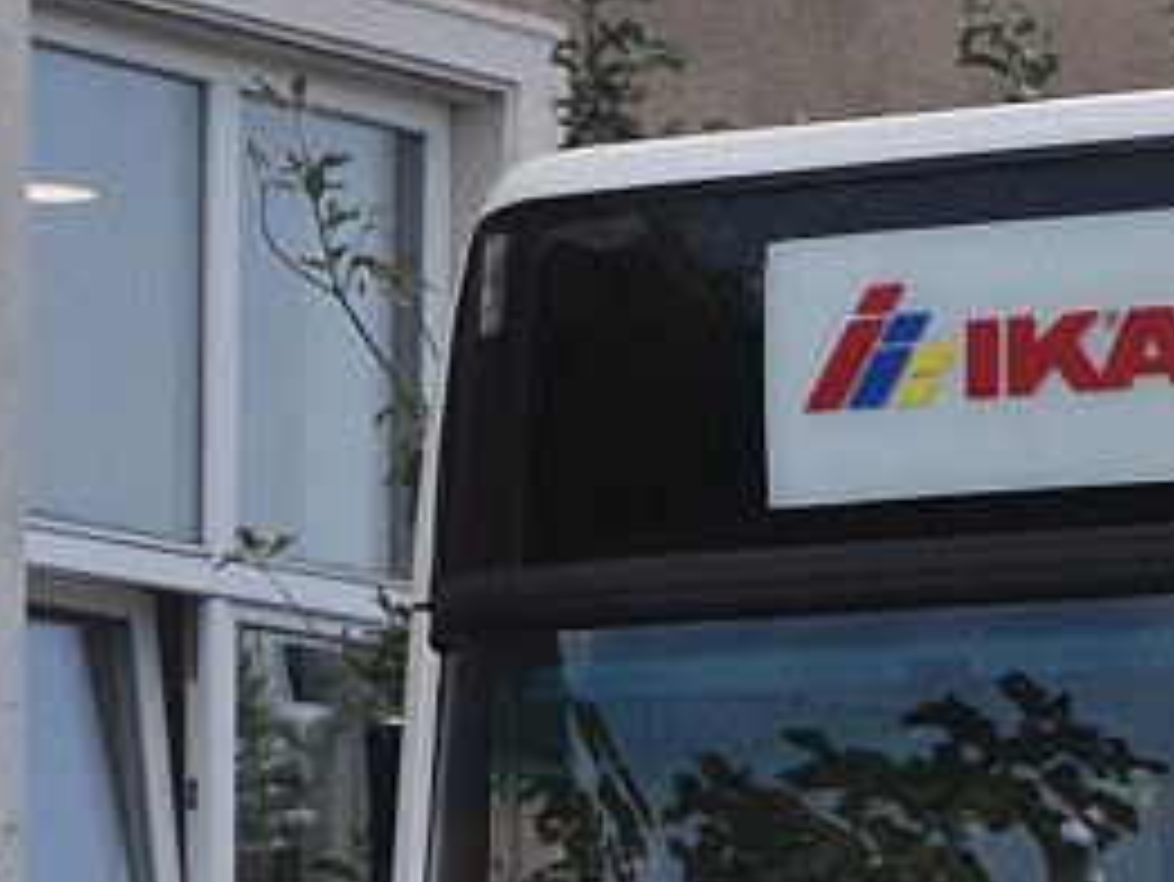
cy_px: 1305
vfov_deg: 5.9
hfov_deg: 7.6
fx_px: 8483
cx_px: 2445
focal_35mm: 250
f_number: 5.6
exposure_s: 1/1600
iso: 400
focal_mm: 32
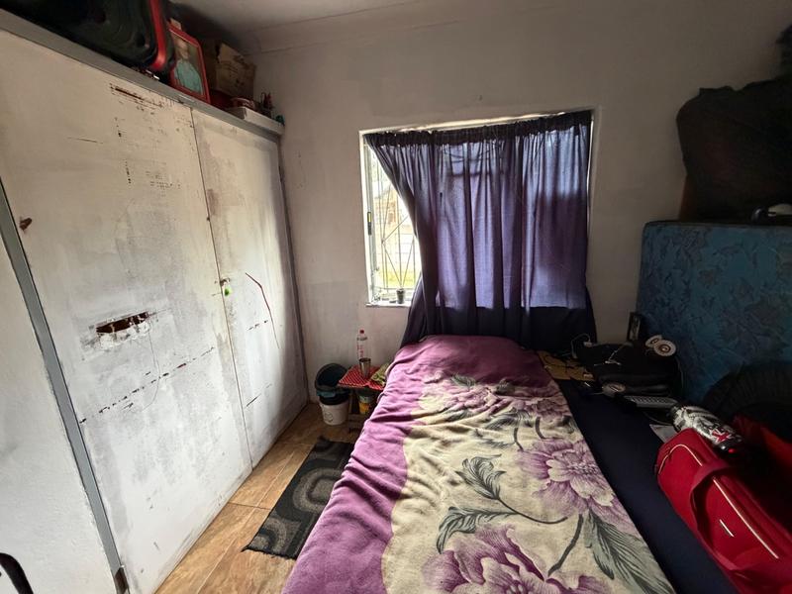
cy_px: 297
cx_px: 396
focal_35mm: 14
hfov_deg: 102.1
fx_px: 320
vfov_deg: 85.7
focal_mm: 2.22
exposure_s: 1/60
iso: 640
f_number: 2.2
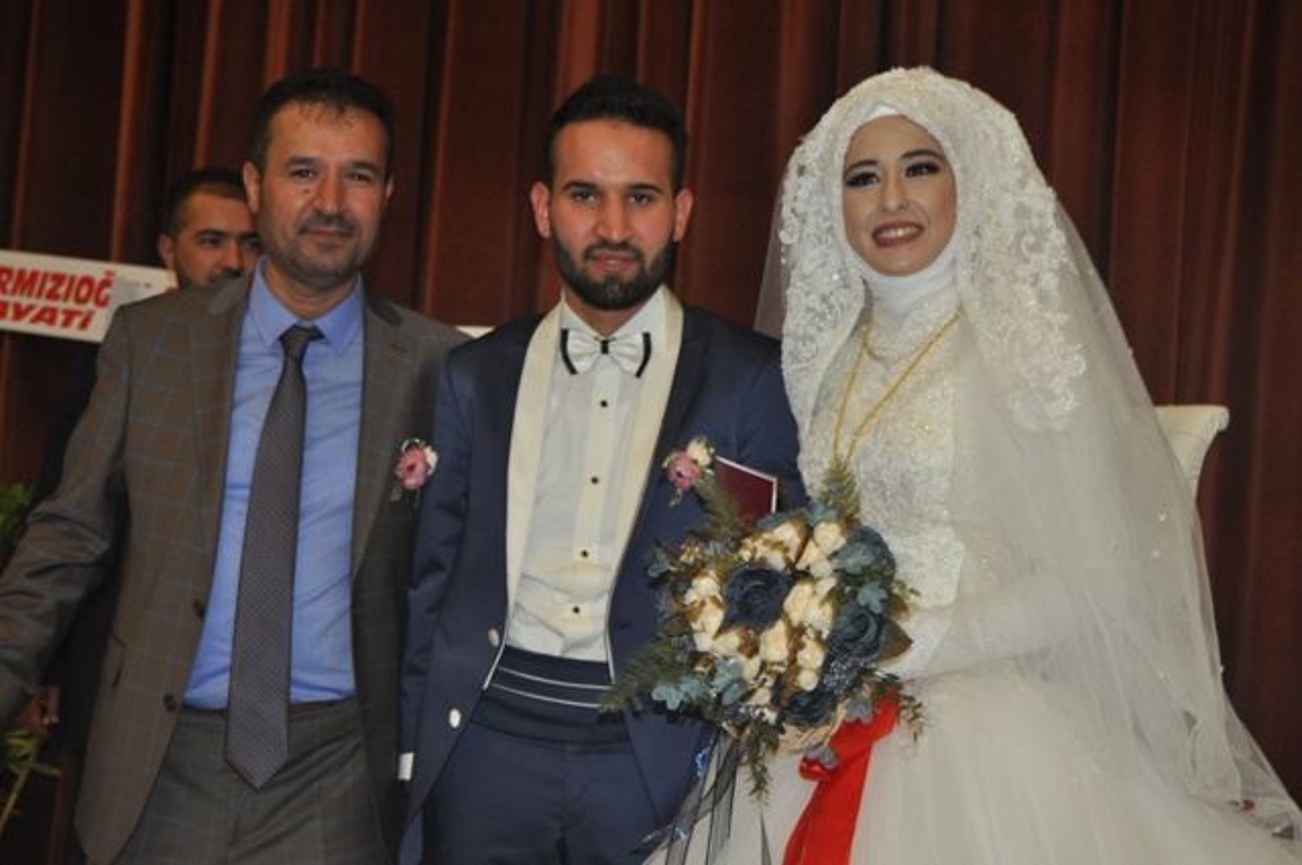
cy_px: 432
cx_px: 651
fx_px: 1896
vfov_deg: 25.7
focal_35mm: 52
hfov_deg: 37.9
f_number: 4.2
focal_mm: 35
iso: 800
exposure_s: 1/60
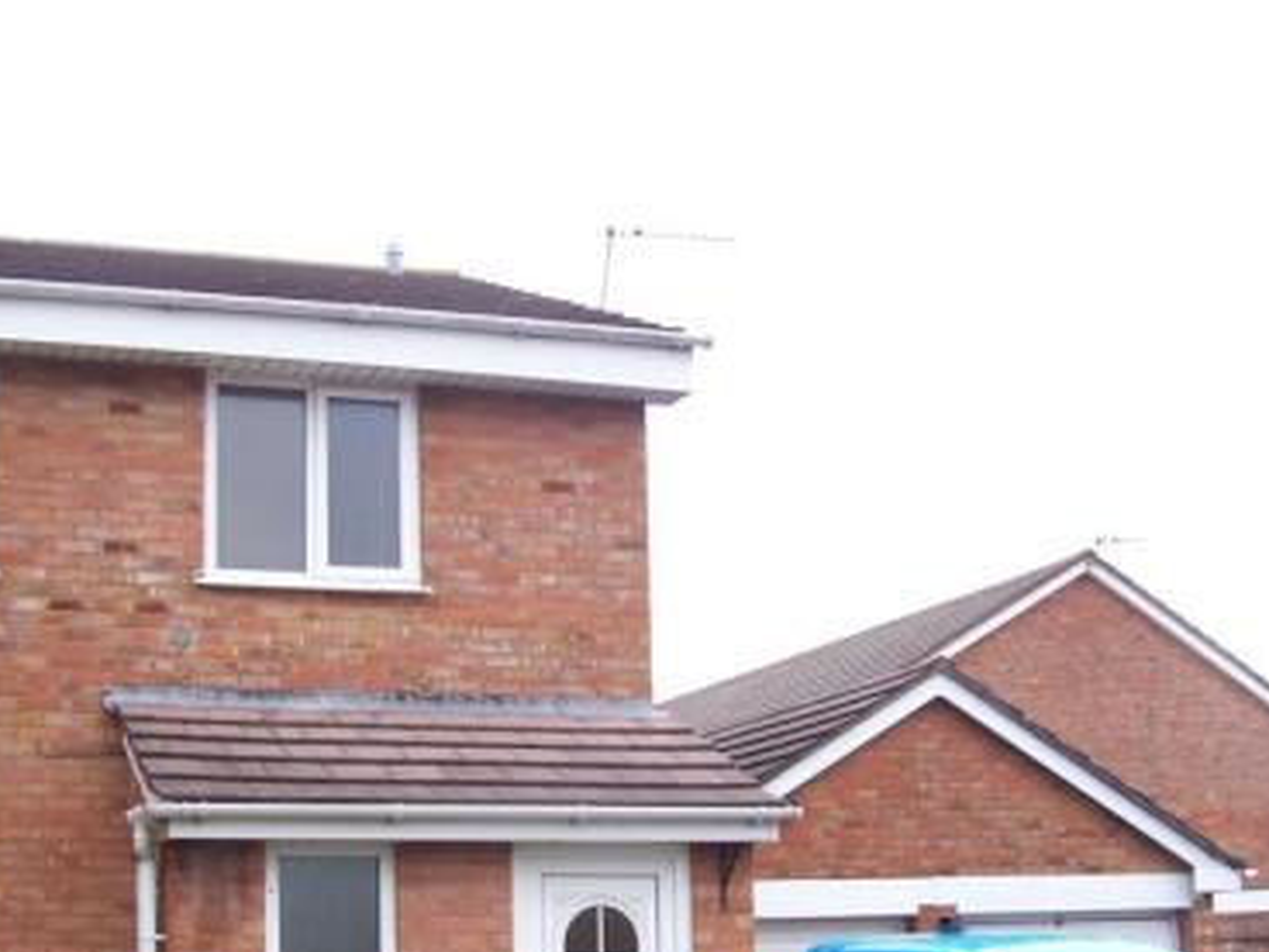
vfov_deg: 25.4
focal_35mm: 57
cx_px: 636
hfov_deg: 33.8
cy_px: 709
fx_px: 2090
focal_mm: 5.85
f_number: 2.8
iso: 66
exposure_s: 1/200
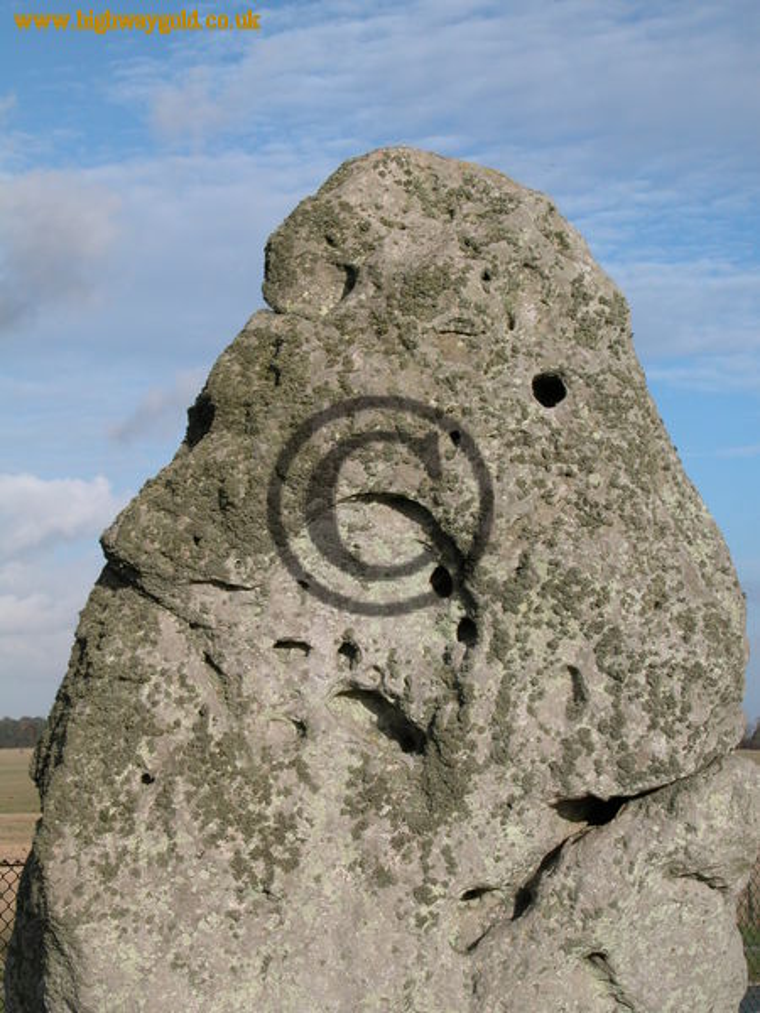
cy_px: 506
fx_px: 2254
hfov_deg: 19.1
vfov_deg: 25.3
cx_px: 380
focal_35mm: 77
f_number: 6.8
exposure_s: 1/389
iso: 100
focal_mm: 19.9
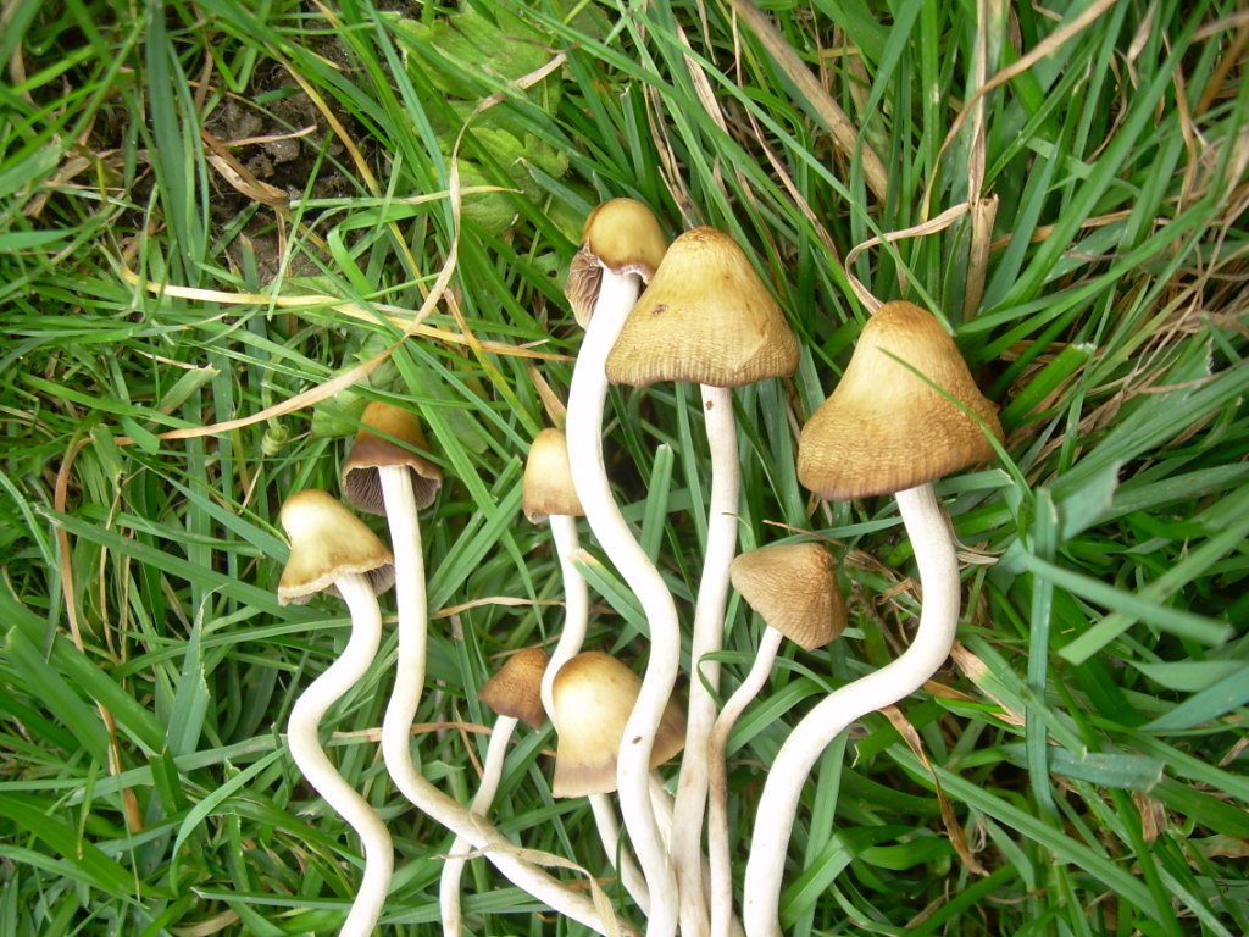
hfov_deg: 49.0
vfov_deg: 37.7
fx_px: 1371
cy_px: 468
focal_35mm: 38
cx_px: 624
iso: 50
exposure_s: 1/115
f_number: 2.8
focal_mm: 6.3
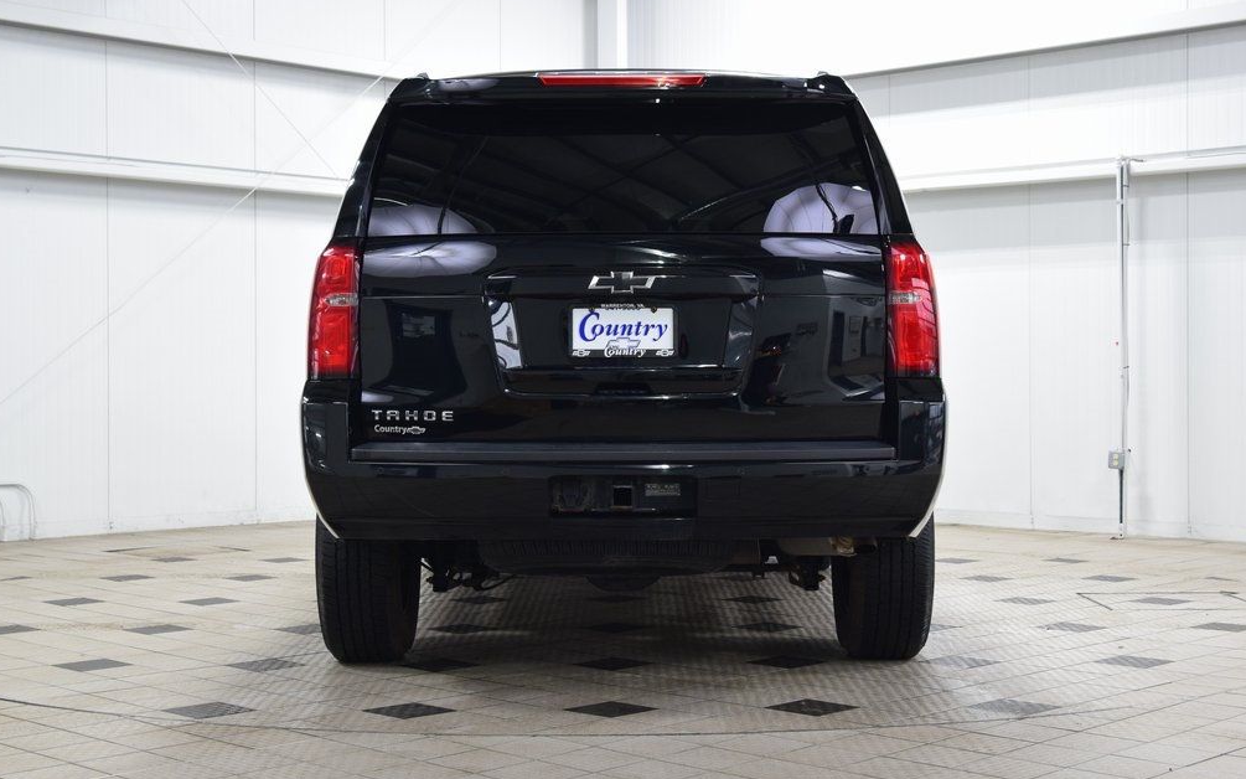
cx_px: 622
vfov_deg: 23.7
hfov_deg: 37.2
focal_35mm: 55
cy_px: 412
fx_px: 1851
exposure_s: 1/15
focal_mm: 35
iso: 720
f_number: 6.3
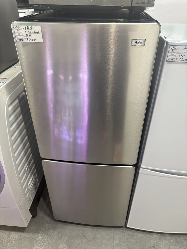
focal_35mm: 26
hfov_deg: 53.1
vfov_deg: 67.3
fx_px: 187
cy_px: 124
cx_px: 94
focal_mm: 5.96
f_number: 1.6
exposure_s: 1/60
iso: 160
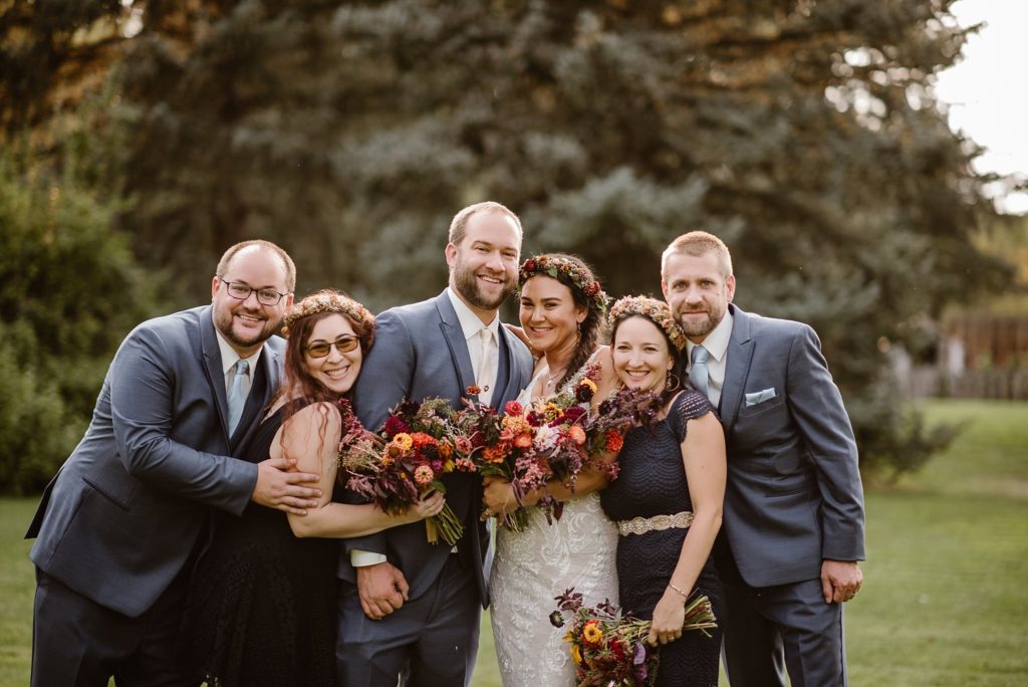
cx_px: 514
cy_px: 344
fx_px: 2428
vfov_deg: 16.1
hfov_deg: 23.9
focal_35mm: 85
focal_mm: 85
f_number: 1.8
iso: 200
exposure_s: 1/500
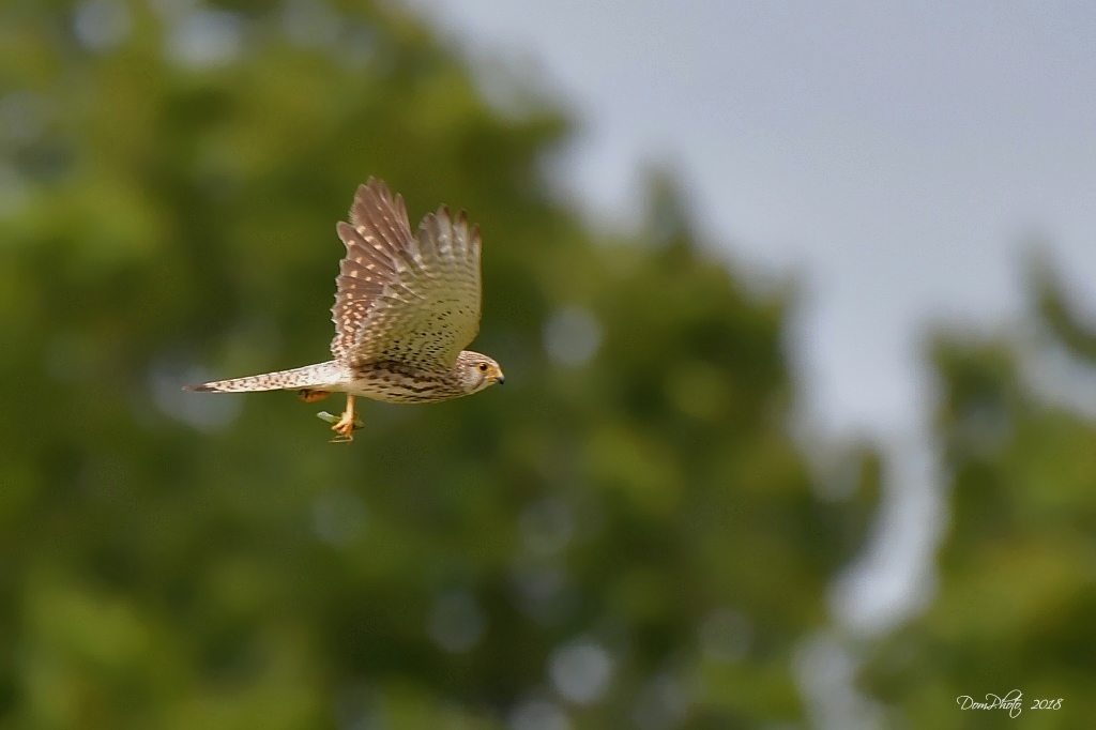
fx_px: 22825
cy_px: 365
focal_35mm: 750
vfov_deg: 1.8
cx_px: 548
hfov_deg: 2.8
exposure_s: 1/2000
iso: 500
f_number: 5.6
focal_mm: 500
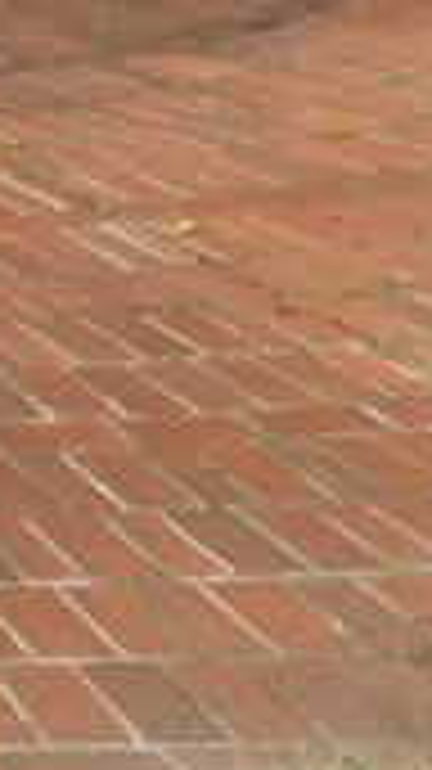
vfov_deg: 12.8
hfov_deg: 7.0
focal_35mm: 150
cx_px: -990
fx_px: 3059
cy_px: -684
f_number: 3
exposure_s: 1/500
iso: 125
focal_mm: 4
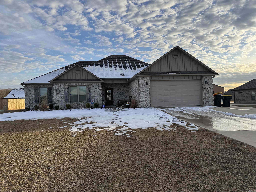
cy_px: 96
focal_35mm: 24
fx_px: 177
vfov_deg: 56.8
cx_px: 128
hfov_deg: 71.6
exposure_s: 1/2604
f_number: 1.78
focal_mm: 6.76
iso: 80
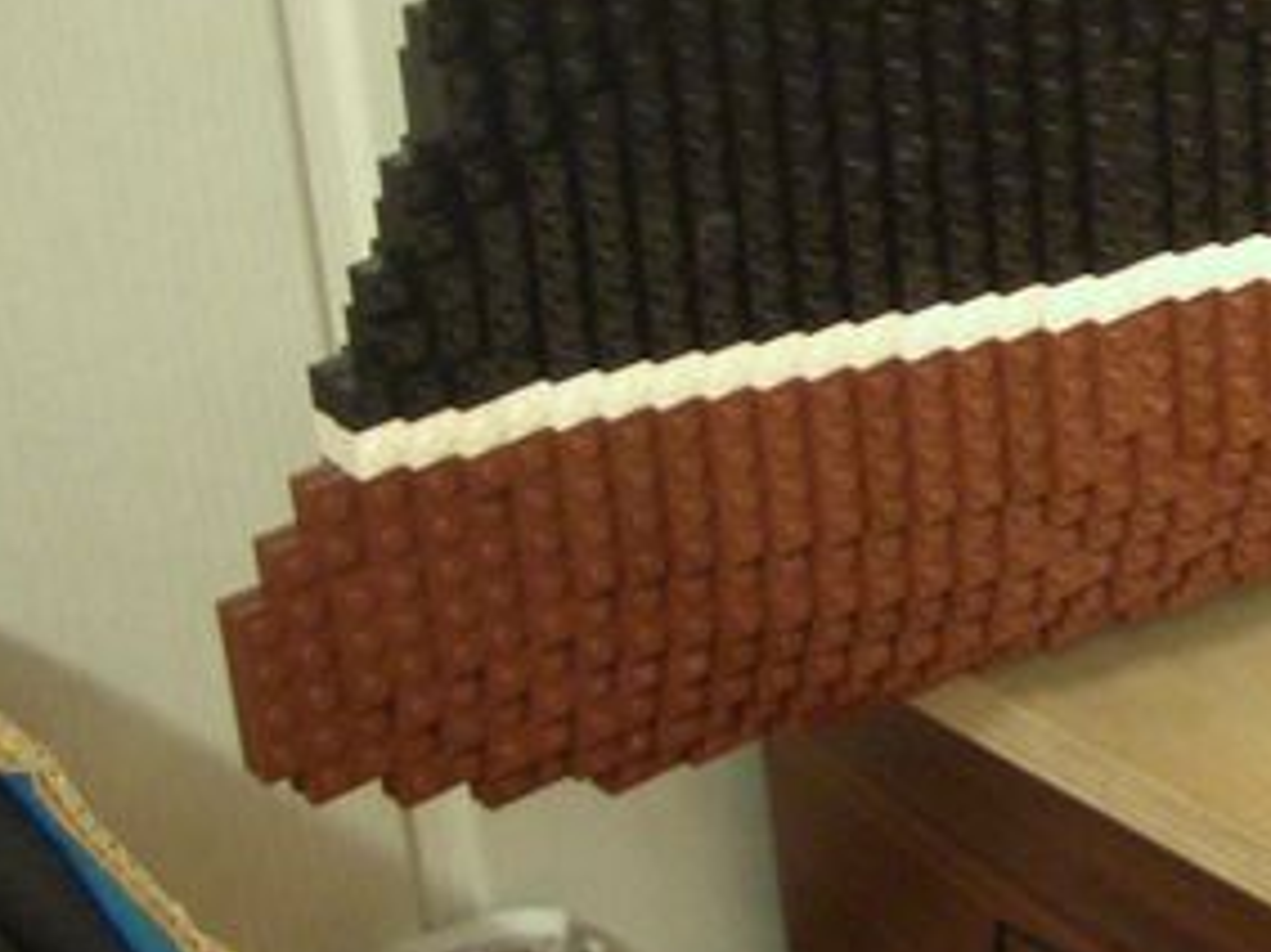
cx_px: 1747
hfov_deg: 18.2
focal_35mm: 99
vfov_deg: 14.8
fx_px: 3633
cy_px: 184
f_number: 2.6
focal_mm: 5.8
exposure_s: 1/10
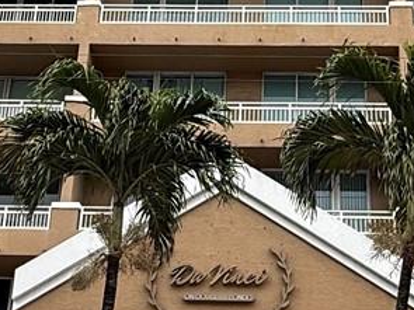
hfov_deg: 25.6
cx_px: 240
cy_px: 135
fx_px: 909
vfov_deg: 19.4
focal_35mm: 76
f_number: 2.2
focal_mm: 2.22
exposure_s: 1/111
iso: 40
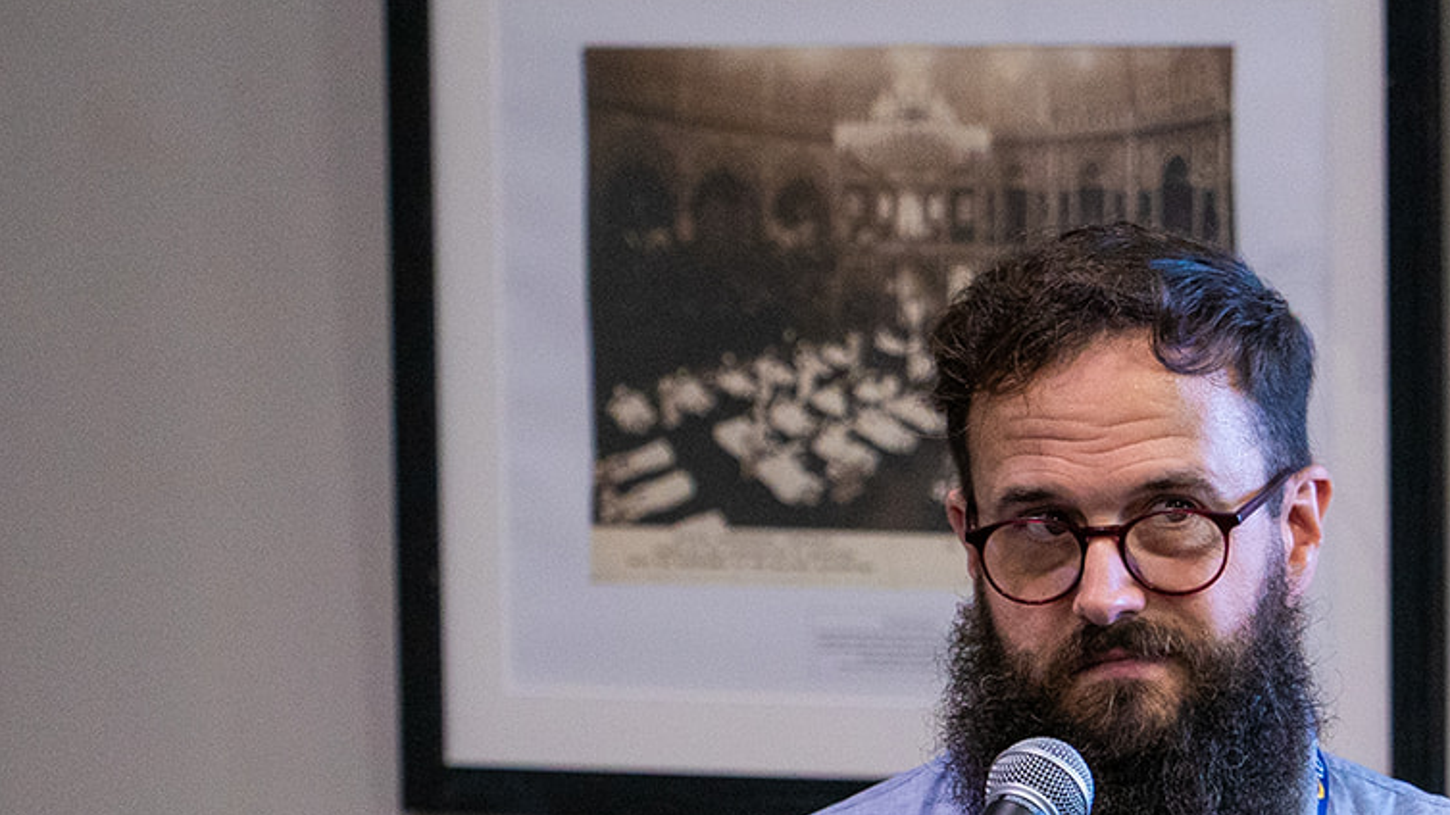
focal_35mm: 445
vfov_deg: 2.7
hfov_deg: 4.9
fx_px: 17108
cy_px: 929
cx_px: 1088
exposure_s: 1/80
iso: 3200
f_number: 5.6
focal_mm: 200
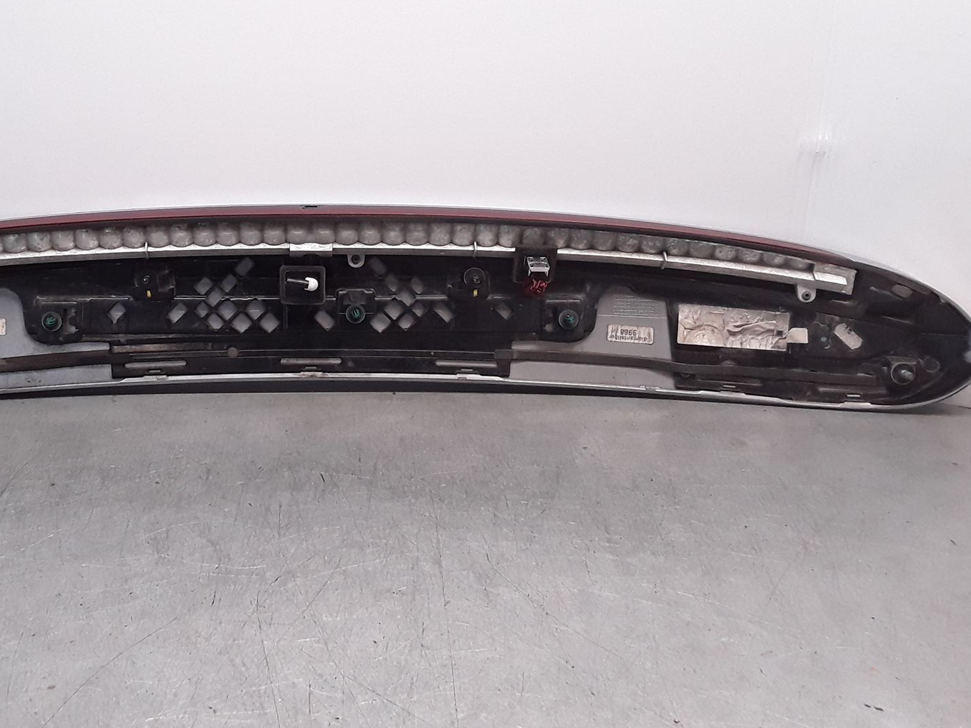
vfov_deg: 35.6
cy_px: 247
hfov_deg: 45.9
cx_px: 305
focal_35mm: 40
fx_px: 1122
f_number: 1.9
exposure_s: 1/123
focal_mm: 2.91
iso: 100
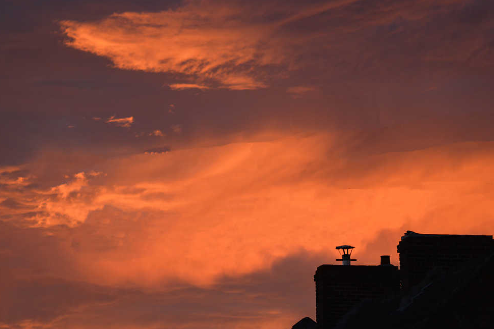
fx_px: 2483
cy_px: 196
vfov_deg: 7.6
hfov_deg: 11.4
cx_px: 209
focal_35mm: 181
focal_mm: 100
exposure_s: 1/640
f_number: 4
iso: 800
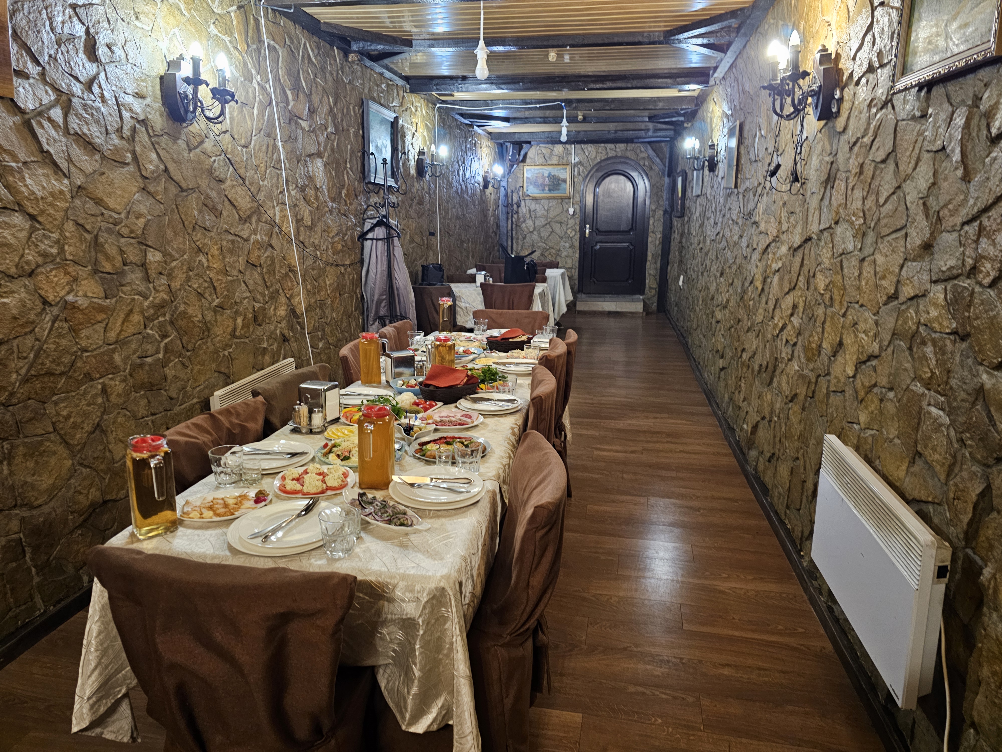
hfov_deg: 73.9
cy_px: 376
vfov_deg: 58.9
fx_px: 666
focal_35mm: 23
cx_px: 501
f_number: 1.7
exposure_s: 1/25
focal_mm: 6.3
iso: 800
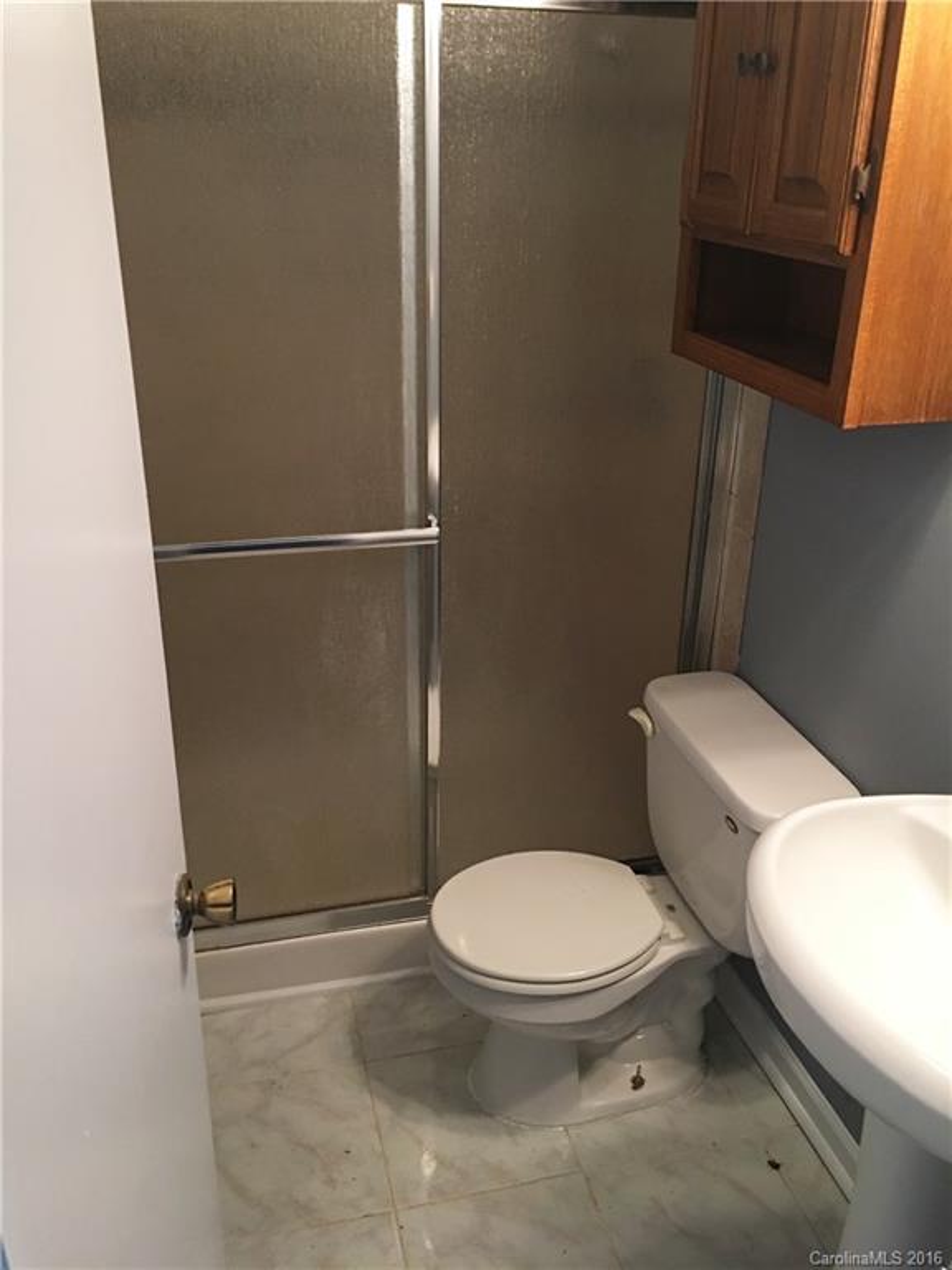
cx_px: 476
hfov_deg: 48.2
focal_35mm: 29
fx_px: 1063
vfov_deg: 61.7
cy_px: 635
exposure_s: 1/15
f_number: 2.2
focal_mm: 4.15
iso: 80
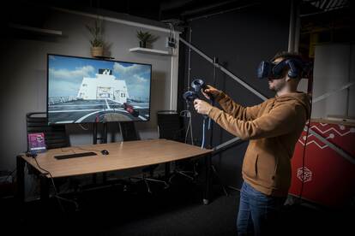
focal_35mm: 29
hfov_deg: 63.7
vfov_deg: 45.0
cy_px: 118
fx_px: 286
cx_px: 178
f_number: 10
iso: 1600
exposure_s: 1/60
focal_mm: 29
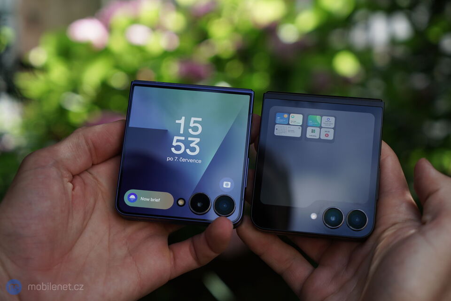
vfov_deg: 19.5
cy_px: 150
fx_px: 877
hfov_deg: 28.8
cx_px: 226
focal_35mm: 70
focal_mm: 70
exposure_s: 1/100
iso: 100
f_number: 5
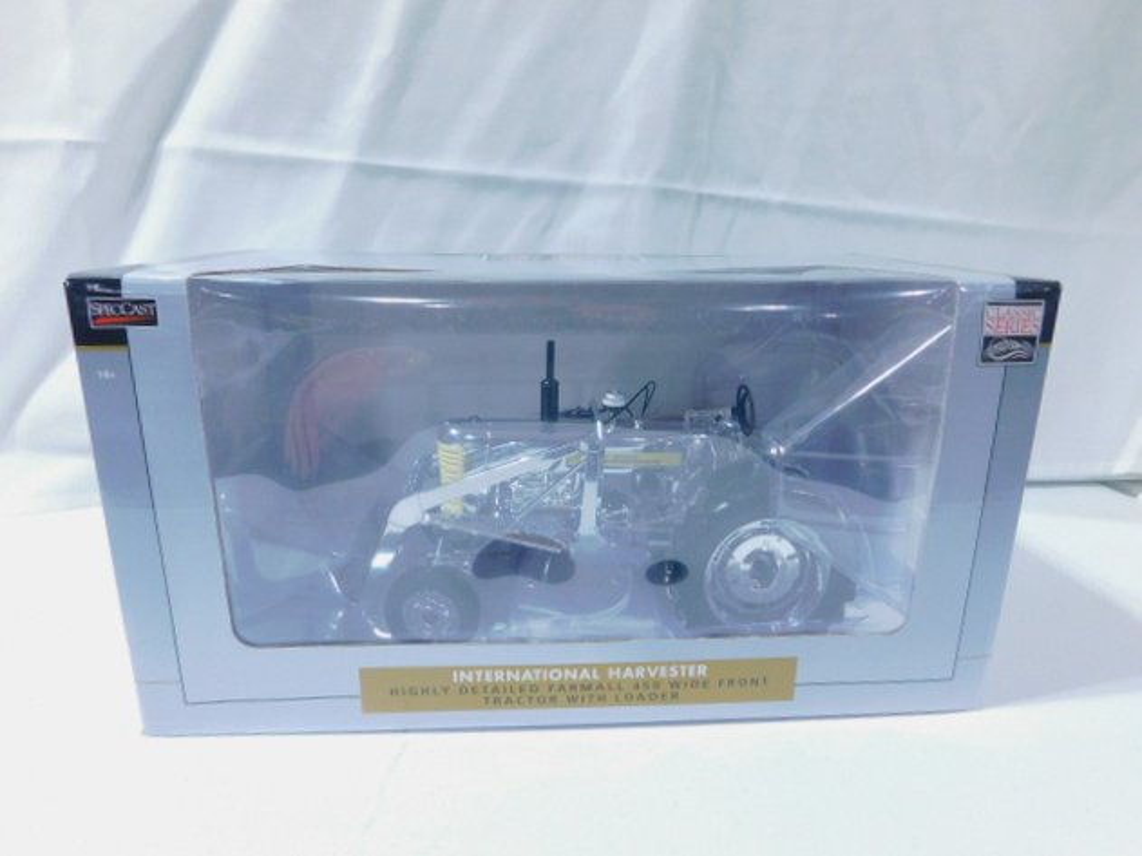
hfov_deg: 73.9
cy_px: 428
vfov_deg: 58.9
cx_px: 571
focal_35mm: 23
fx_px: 759
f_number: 3
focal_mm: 4
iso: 220
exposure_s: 1/30
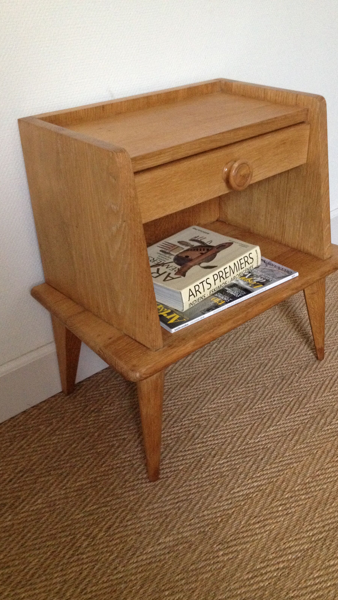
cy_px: 306
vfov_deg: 51.6
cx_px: 191
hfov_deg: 30.4
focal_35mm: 39
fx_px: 621
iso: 320
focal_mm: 4.28
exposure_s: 1/17
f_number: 2.4
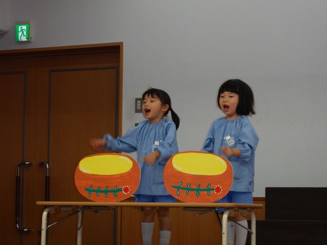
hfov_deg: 16.4
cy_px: 122
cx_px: 164
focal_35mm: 120
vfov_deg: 12.4
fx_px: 1134
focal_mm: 21.5
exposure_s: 1/60
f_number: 4.9
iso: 360
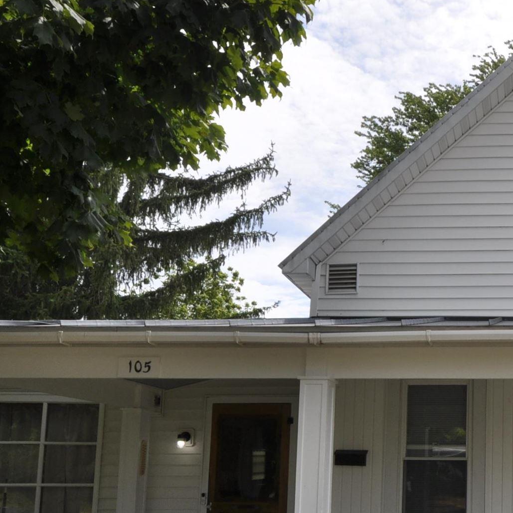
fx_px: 637
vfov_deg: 42.3
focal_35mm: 38
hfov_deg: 39.5
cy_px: 395
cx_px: 495
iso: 200
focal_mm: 10
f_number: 14
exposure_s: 1/200
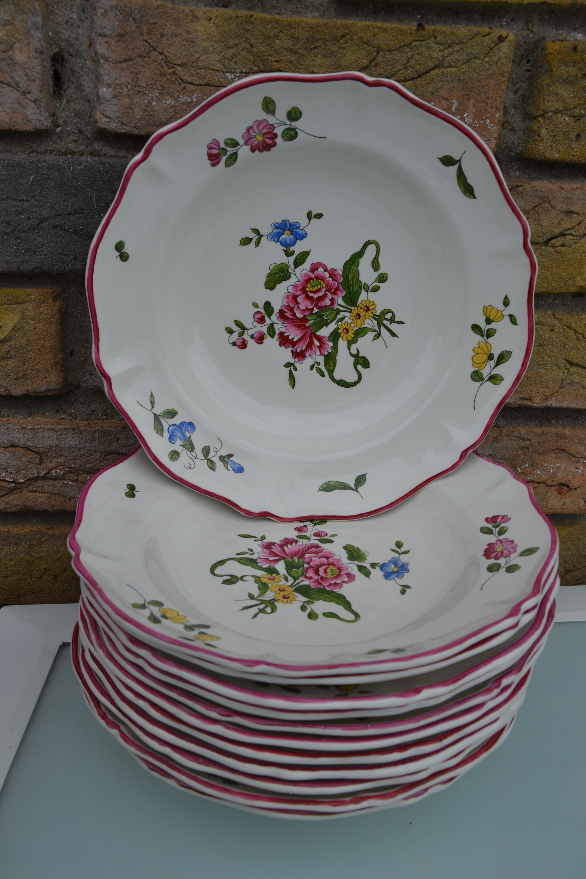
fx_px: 916
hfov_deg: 35.5
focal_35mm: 38
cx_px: 293
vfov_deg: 51.3
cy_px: 440
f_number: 8
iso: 100
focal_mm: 25
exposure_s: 1/250
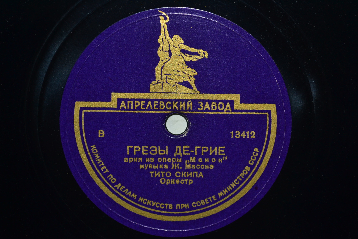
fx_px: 820
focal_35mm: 82
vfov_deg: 16.6
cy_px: 120
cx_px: 179
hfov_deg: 24.6
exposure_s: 1/200
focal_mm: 55
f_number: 5.6
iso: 100
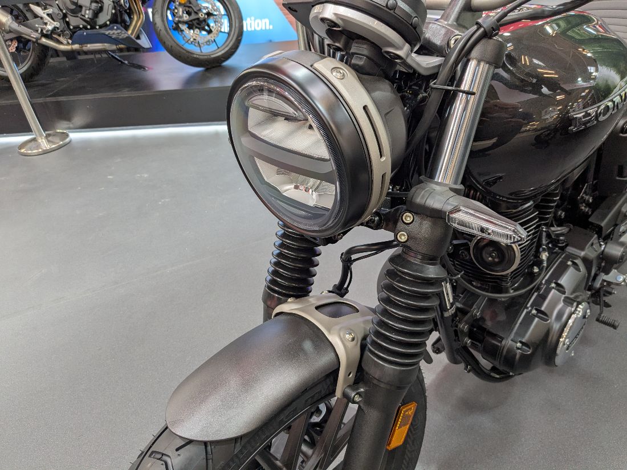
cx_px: 314
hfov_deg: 65.3
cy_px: 235
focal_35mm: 27
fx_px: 489
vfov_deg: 51.4
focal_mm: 4.38
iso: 92
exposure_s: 1/99.9
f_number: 1.73
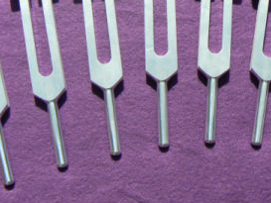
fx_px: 517
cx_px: 178
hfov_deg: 29.2
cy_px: 68
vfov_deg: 22.2
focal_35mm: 66
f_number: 6.3
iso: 80
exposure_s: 1/400
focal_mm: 6
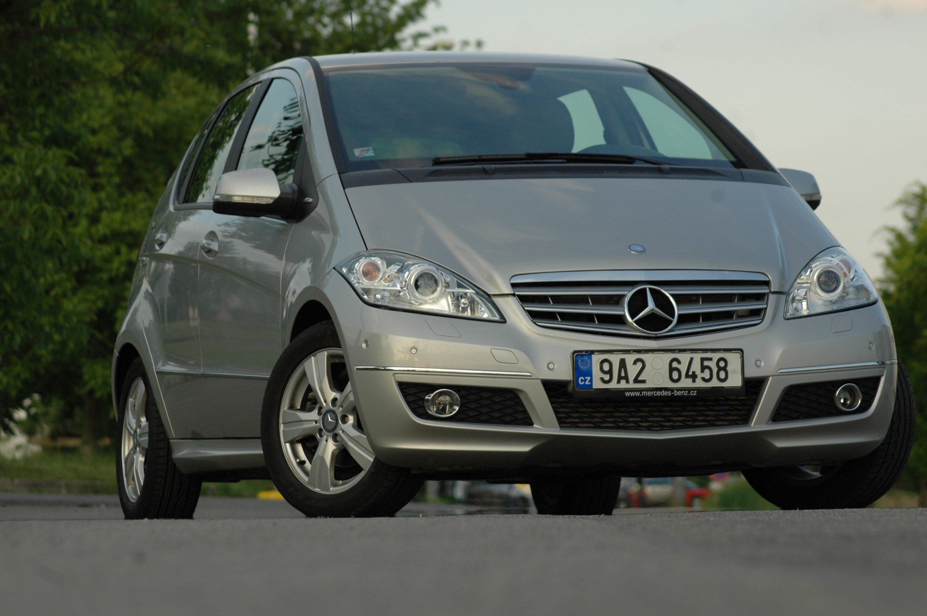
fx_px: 4708
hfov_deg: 11.2
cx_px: 464
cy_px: 308
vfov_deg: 7.5
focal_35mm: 183
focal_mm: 122
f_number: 5.6
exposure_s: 1/500
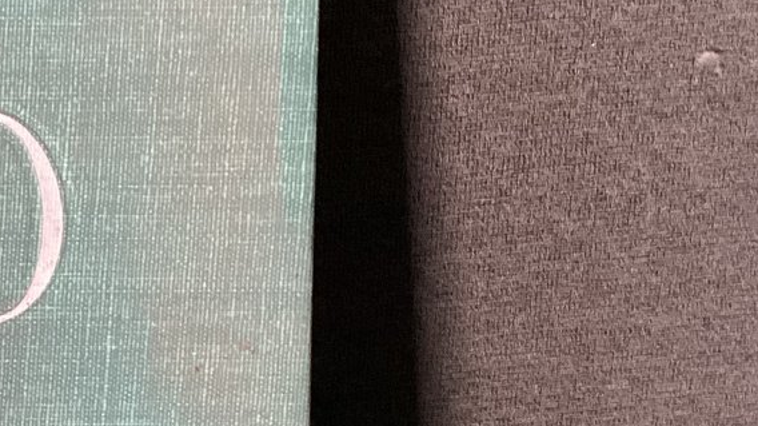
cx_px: -150
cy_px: 403
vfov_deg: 13.3
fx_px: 1808
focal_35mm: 90
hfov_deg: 21.9
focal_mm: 3.3
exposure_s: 1/60
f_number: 2.4
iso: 320
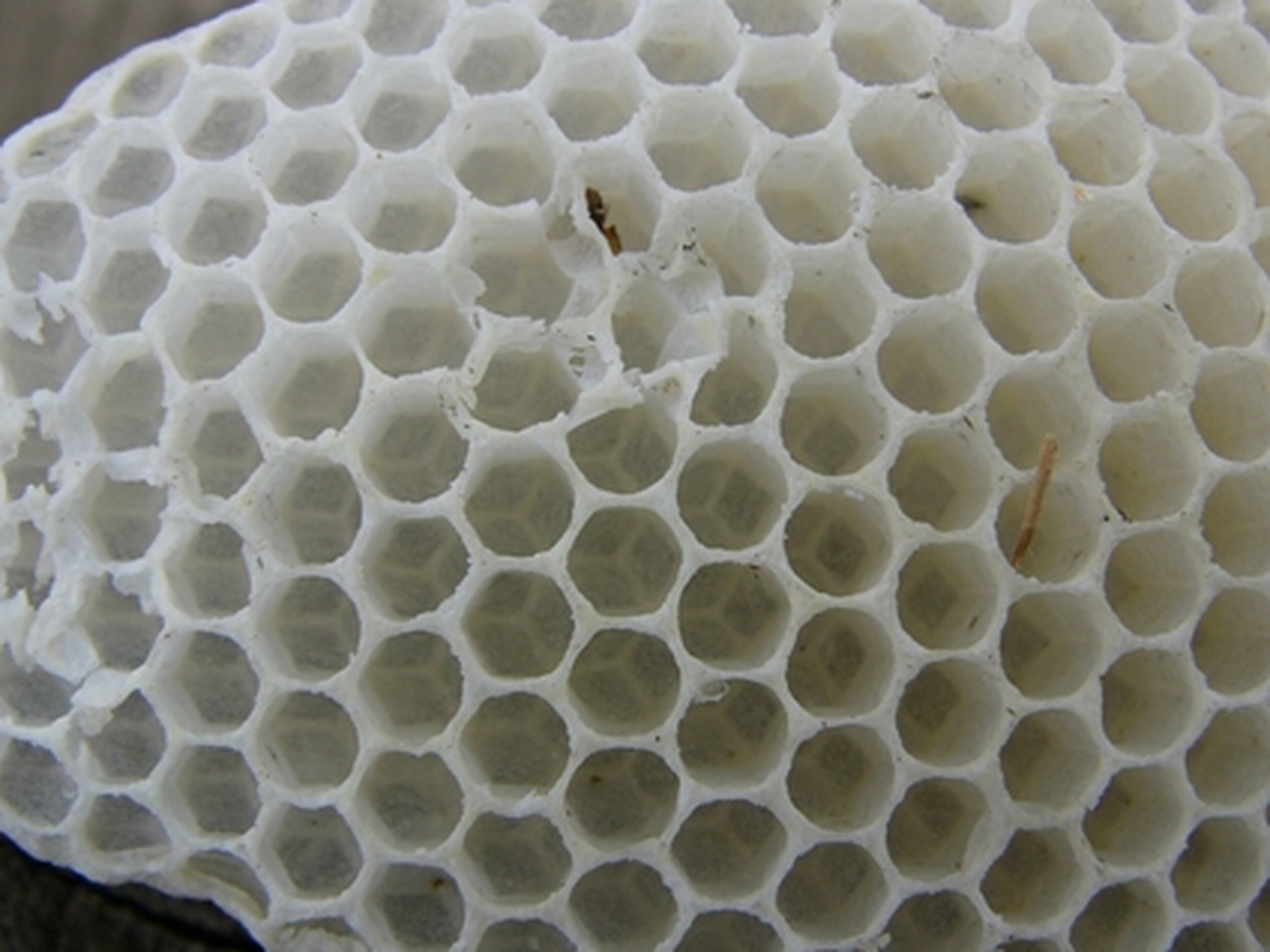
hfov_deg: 37.5
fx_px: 1871
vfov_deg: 28.6
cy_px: 479
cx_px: 659
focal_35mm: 51
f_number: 3.7
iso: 50
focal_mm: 6
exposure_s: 1/125
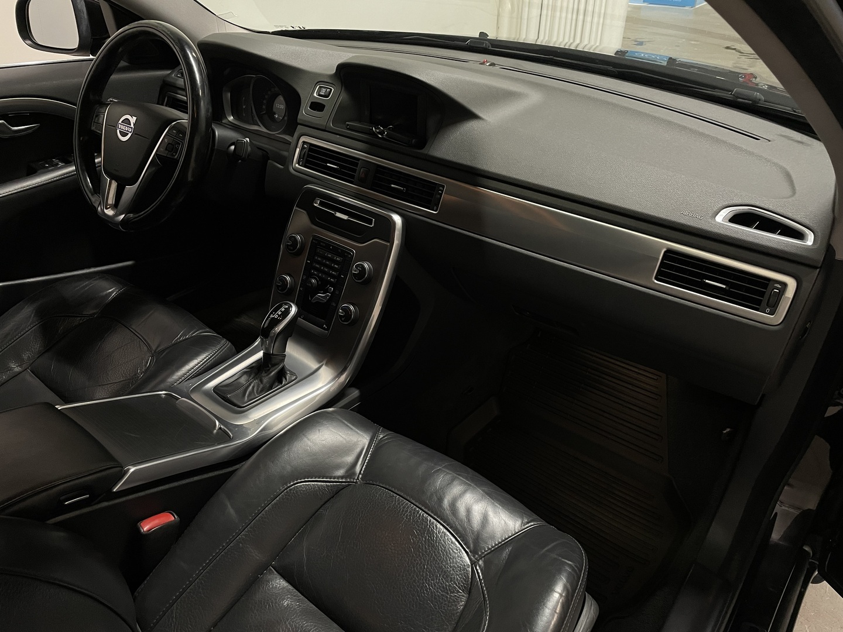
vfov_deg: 53.1
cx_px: 422
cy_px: 316
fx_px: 633
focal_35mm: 26
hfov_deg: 67.3
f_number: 1.6
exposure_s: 1/60
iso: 250
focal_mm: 4.2
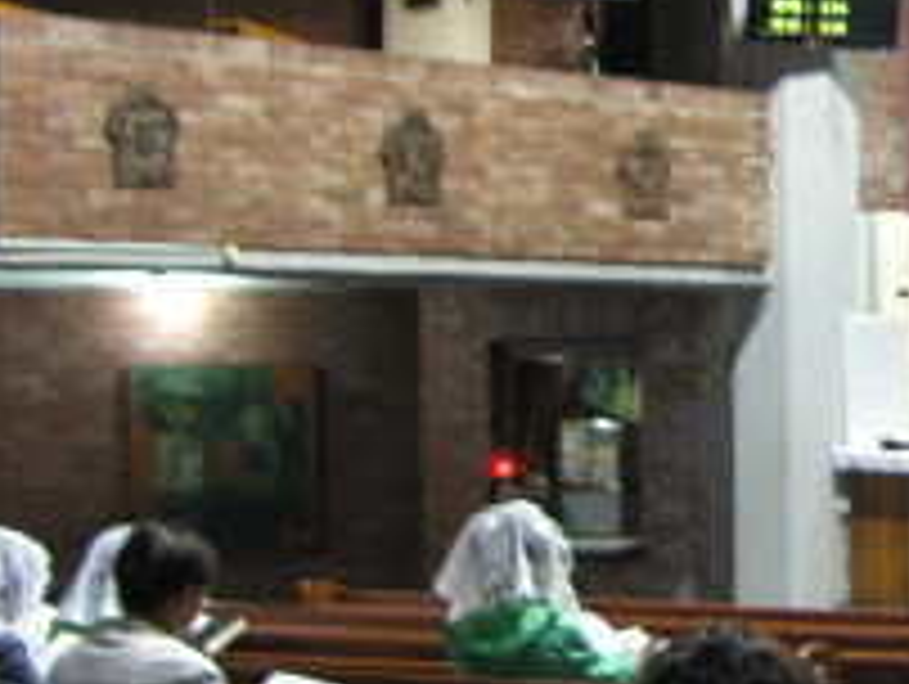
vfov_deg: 15.3
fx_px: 2550
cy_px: 362
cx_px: 1130
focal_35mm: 97
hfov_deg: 18.9
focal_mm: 7.4
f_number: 2.2
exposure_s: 1/10
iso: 100
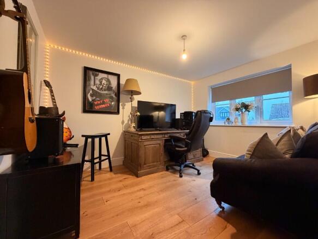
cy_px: 120
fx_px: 129
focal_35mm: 14
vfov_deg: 85.7
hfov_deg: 102.1
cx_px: 159
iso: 400
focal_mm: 2.22
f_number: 2.2
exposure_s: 1/50
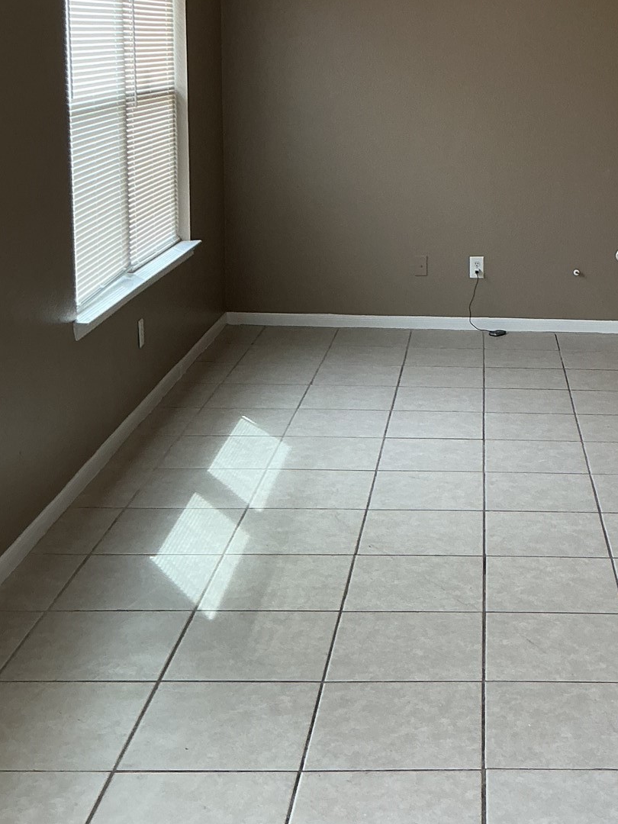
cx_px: 555
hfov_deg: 25.7
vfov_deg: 34.7
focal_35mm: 55
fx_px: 1309
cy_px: 288
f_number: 1.8
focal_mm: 3
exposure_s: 1/60
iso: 50
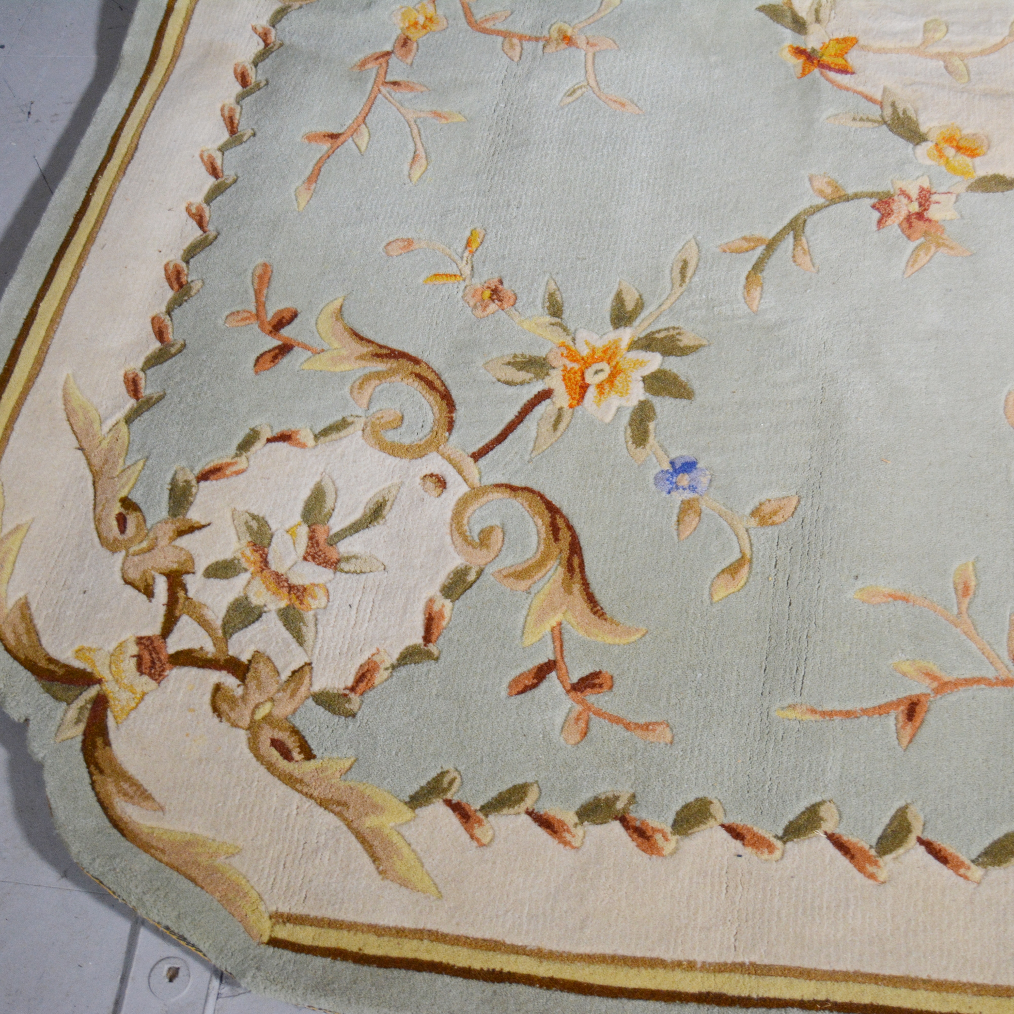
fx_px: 1524
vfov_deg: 36.8
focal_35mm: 46
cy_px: 506
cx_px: 566
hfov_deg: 36.7
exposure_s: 1/50
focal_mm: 24
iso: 800
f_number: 3.8
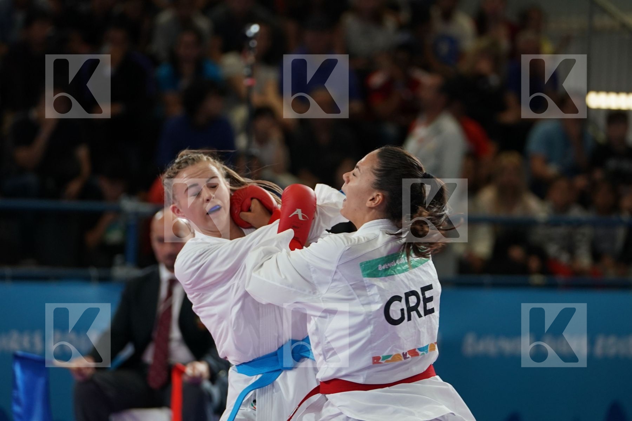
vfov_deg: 5.7
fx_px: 4266
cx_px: 316
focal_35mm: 243
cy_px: 210
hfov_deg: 8.5
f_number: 2.8
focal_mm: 162
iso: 1250
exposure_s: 1/1000
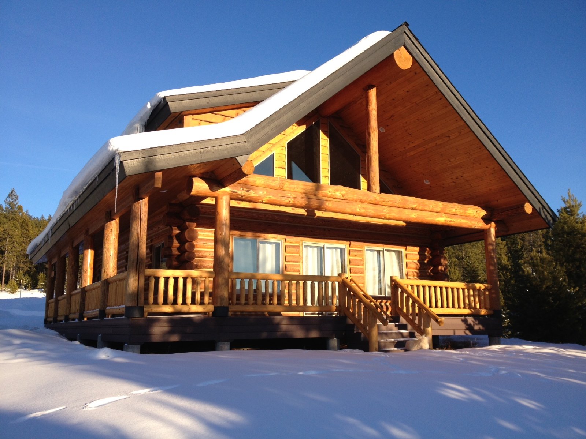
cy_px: 220
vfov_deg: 40.7
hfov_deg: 52.6
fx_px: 593
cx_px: 293
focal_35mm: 35
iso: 50
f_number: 2.4
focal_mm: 4.28
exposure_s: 1/699
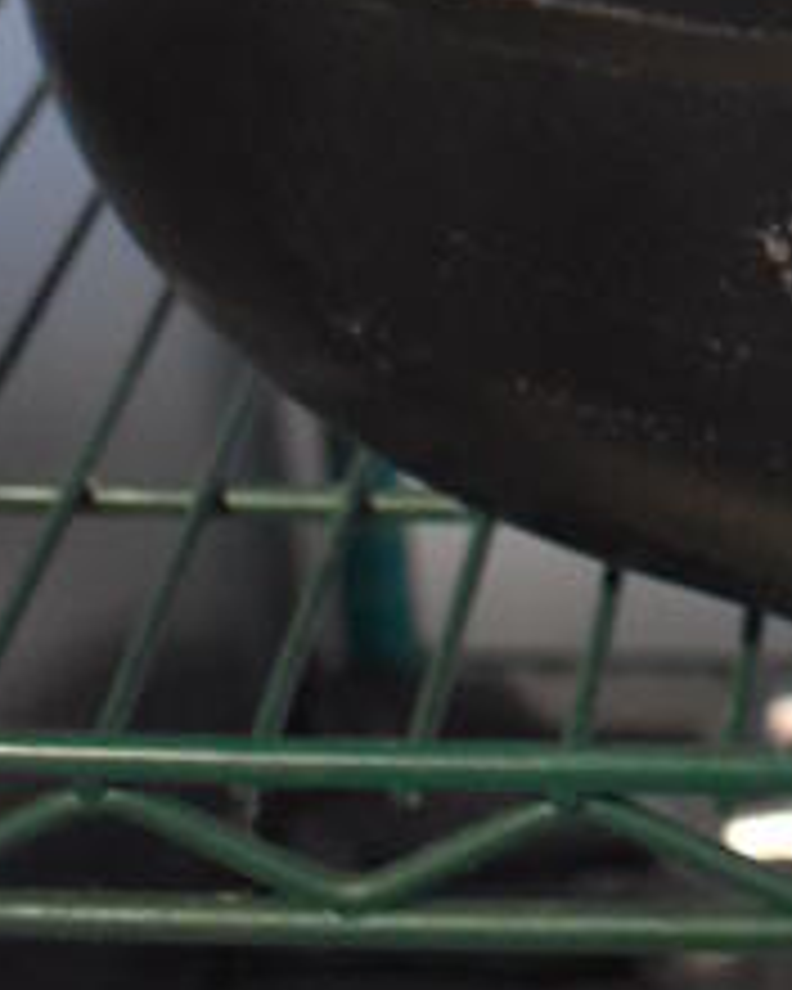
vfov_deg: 16.1
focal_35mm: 105
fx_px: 3077
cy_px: -673
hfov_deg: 13.8
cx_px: 1156
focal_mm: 18
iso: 3200
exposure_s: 1/125
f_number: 3.5
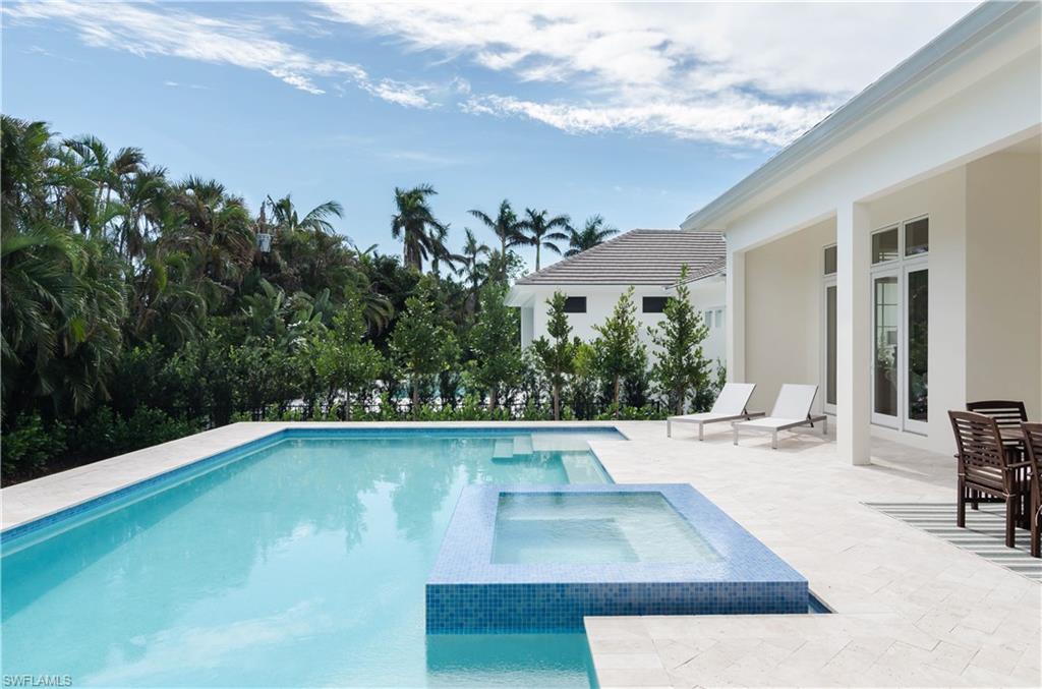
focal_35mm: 24
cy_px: 344
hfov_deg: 73.9
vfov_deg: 52.9
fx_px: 693
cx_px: 521
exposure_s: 1/320
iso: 200
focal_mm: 16
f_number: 10
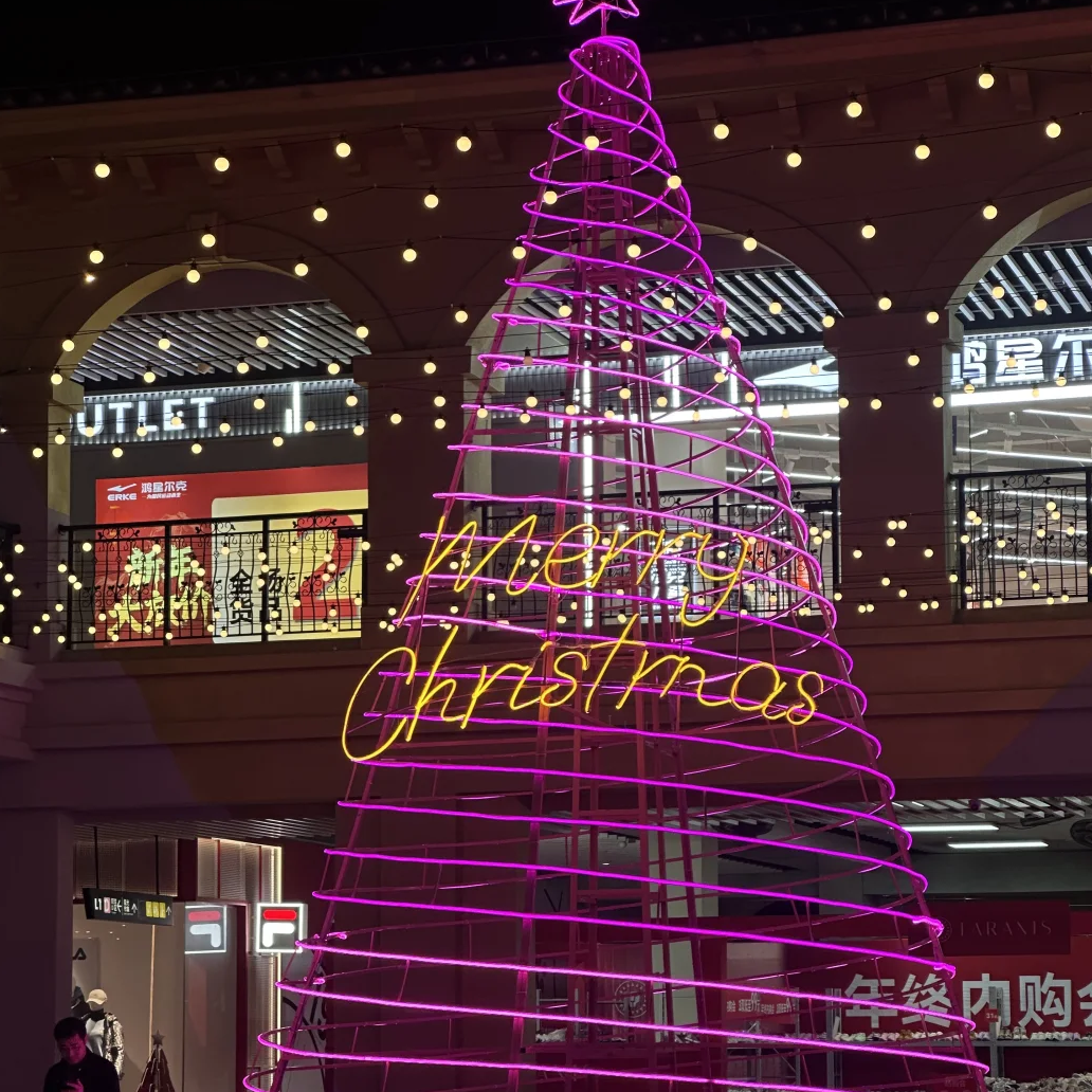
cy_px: 653
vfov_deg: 18.3
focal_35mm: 95
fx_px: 3391
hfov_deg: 18.3
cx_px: 561
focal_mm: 9
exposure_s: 1/100
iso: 100
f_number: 2.8
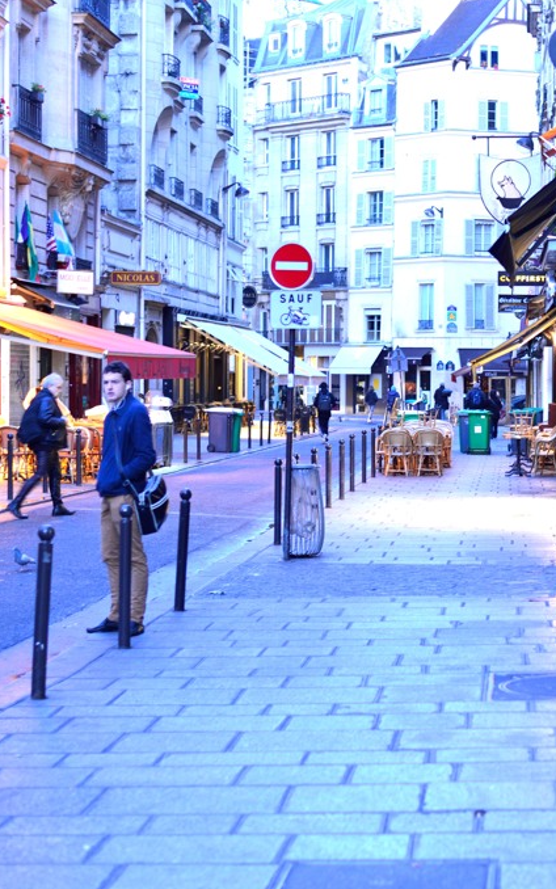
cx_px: 479
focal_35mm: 77
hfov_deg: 16.8
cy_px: 444
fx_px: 1866
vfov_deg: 26.8
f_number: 2.5
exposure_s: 1/20
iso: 500
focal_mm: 50
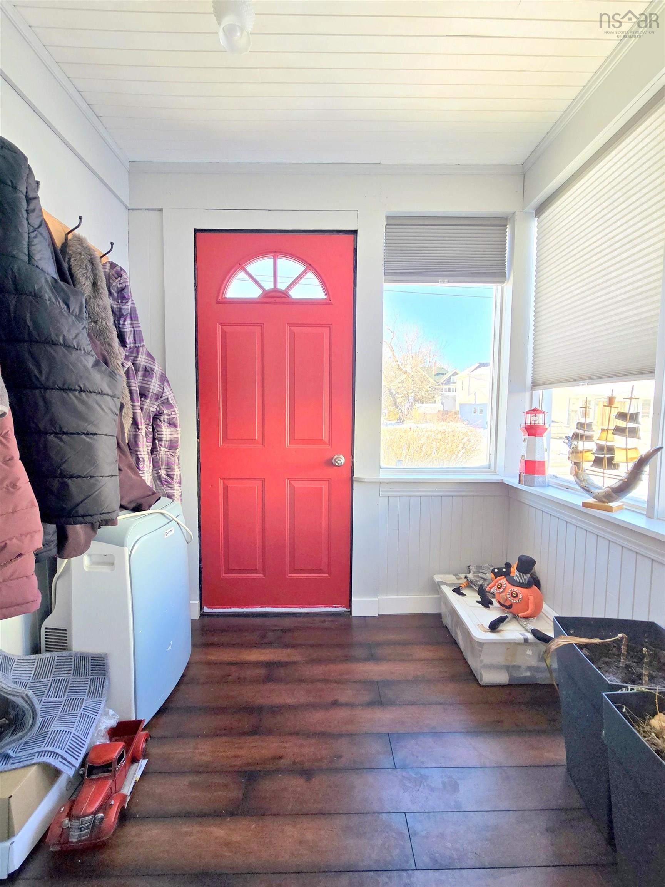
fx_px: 333
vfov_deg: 106.2
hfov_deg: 89.9
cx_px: 332
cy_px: 444
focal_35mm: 13
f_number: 2.2
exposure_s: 1/120
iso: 80
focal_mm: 2.2
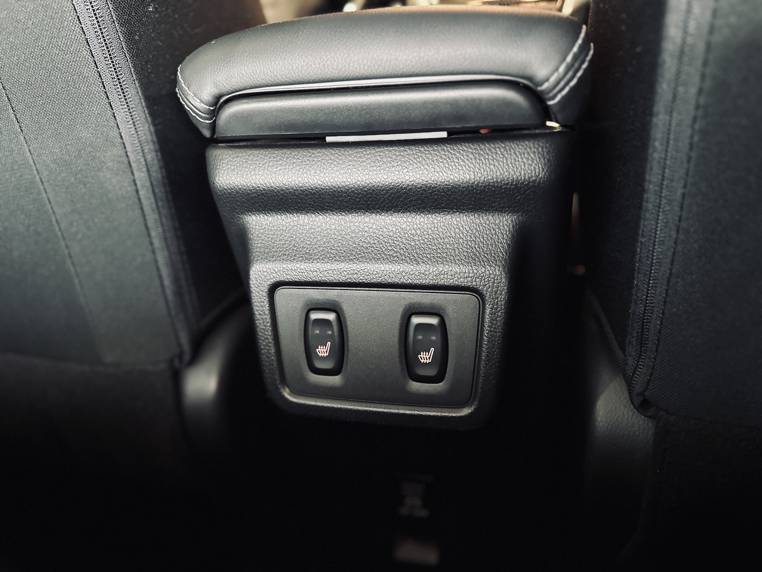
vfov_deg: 56.8
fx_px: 528
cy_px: 286
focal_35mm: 24
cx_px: 381
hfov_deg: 71.6
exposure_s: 1/35
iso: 1000
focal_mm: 6.86
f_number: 1.78
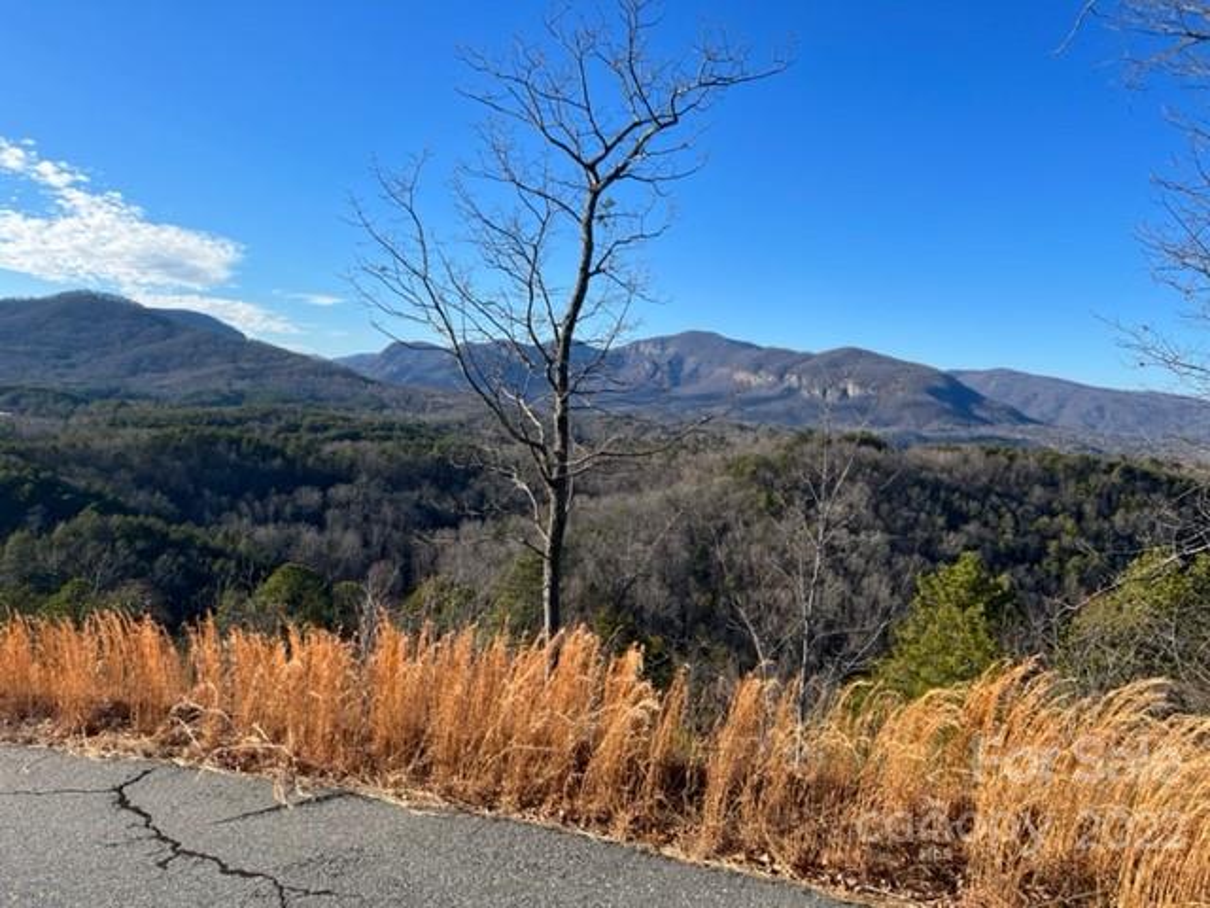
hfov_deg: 67.3
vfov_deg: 53.1
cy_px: 454
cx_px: 605
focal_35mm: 26
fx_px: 909
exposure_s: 1/3077
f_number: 1.5
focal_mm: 5.7
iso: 50
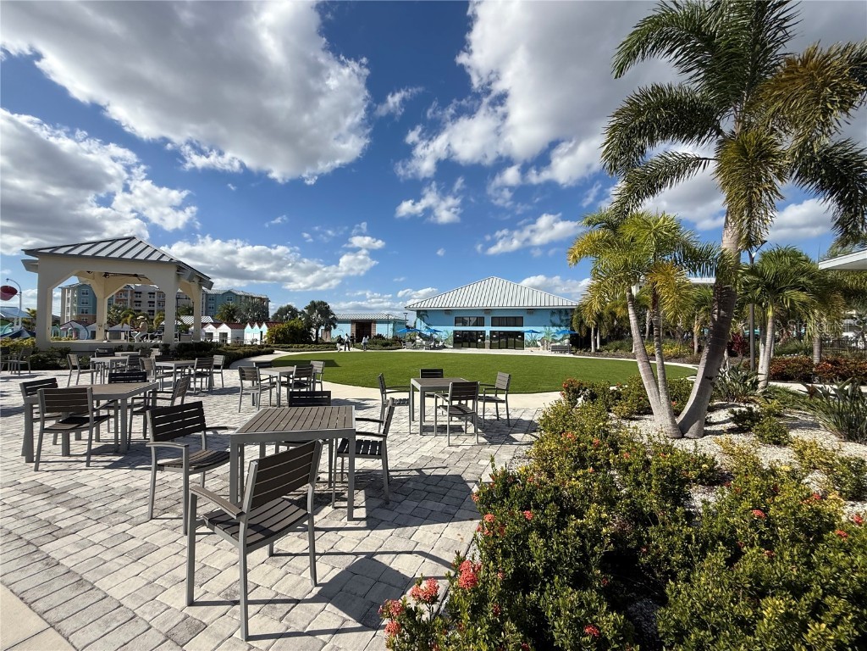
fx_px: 351
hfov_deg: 102.1
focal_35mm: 14
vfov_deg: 85.7
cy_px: 326
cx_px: 434
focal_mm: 2.22
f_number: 2.2
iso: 50
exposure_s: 1/3125
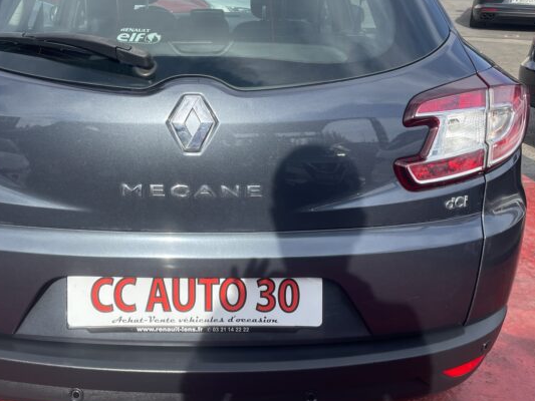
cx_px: 213
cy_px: 169
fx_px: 603
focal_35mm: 39
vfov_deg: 36.8
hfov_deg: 47.6
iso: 32
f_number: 1.6
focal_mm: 4.2
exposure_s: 1/1383
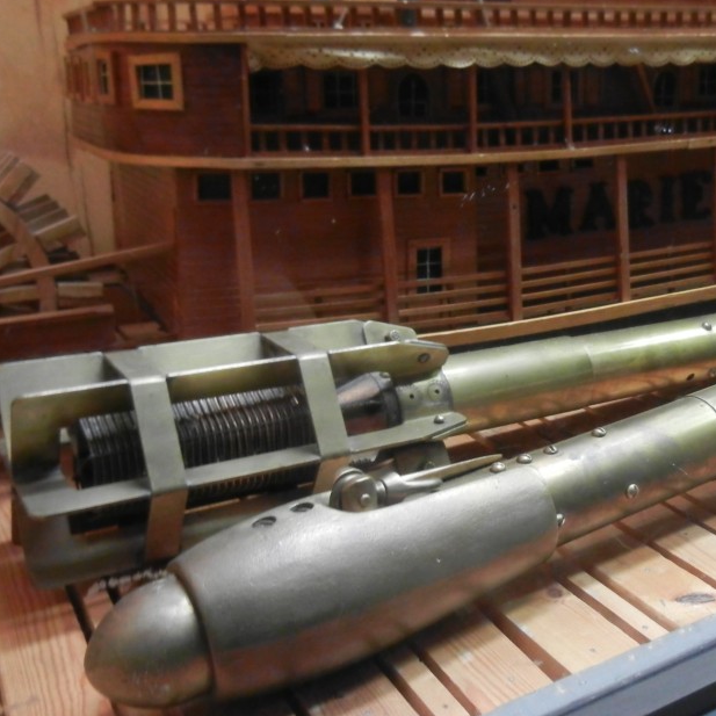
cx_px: 537
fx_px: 1030
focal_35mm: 44
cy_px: 308
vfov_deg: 38.3
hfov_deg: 37.4
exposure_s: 1/4.4
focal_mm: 5.4
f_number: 3.5
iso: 200
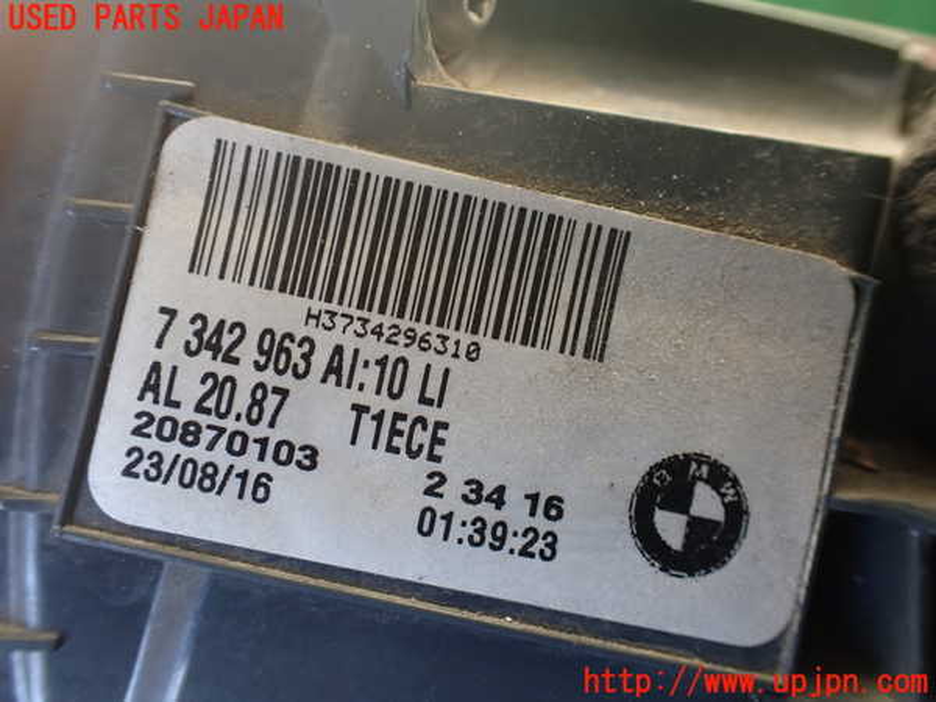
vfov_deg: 46.8
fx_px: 811
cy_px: 351
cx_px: 468
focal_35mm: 30
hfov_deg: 60.0
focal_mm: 5.4
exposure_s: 1/125
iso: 200
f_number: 2.3
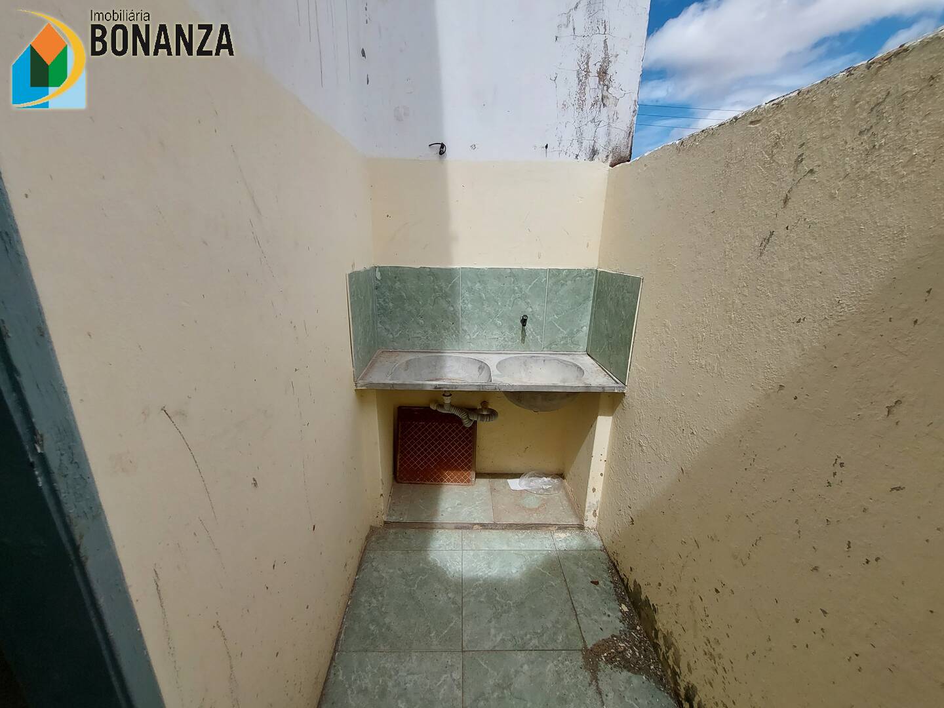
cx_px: 472
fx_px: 355
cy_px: 354
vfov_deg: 89.9
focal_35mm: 13
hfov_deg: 106.2
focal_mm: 1.74
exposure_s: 1/1404
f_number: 2.2
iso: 40
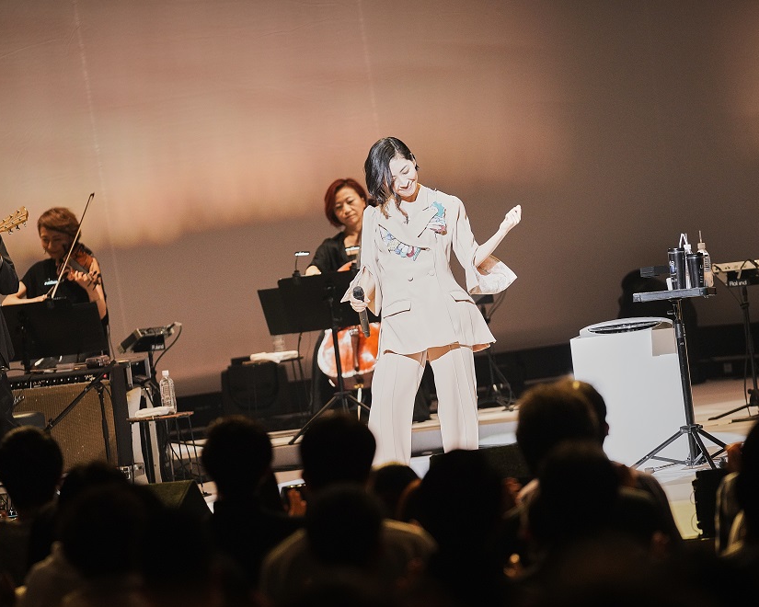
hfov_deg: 7.1
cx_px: 385
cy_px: 353
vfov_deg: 5.7
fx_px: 6133
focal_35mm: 273
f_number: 2.8
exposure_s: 1/400
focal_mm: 200
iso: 1000
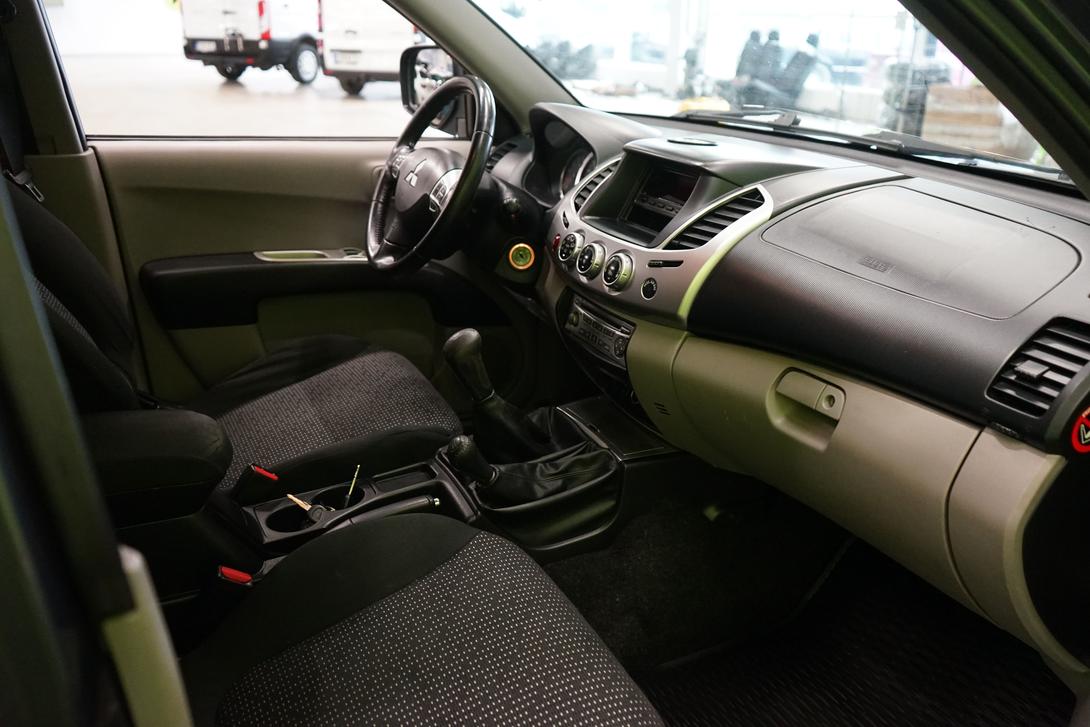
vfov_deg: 45.0
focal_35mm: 29
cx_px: 545
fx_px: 878
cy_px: 364
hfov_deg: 63.7
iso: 3200
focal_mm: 29
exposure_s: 1/160
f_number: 3.5
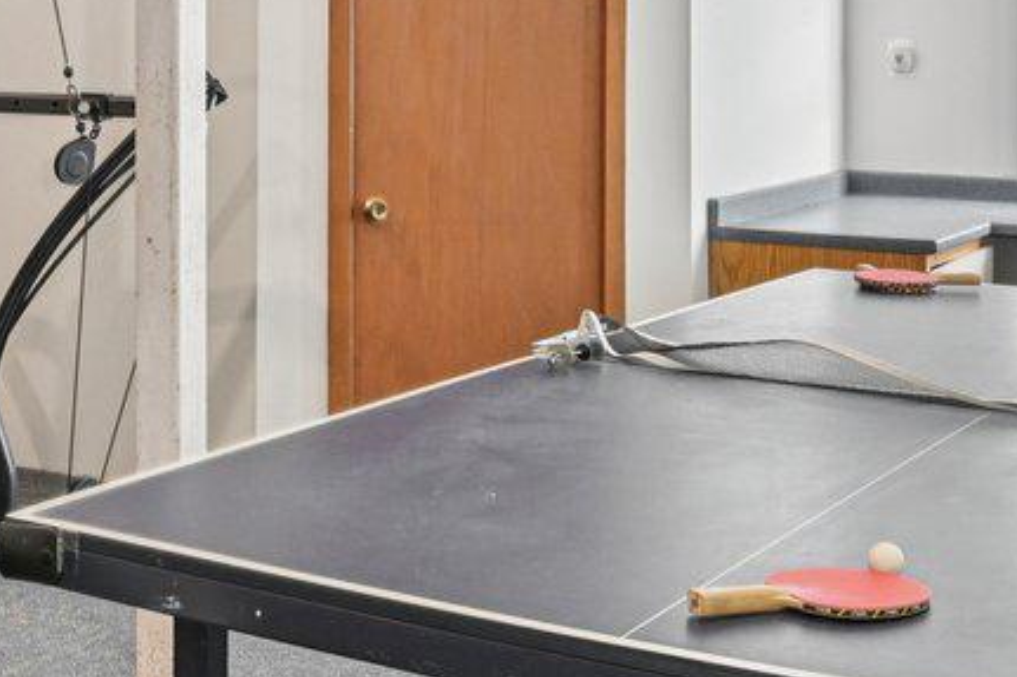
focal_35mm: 76
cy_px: 8
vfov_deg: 17.5
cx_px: 274
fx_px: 2146
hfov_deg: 26.4
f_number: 8
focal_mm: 16
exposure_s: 1/15
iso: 400
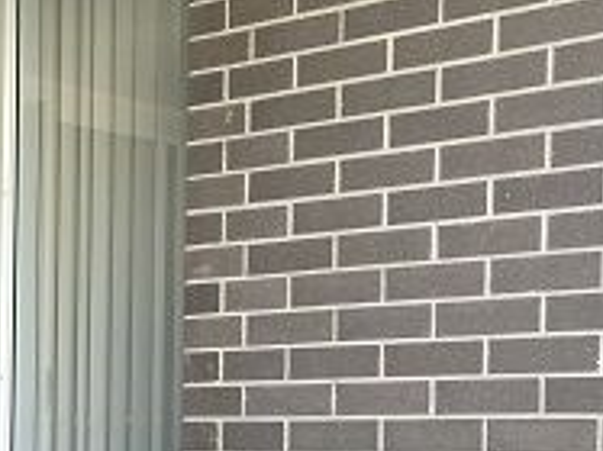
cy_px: 509
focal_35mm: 96
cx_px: -245
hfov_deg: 18.6
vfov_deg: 15.0
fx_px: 1671
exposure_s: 1/100
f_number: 1.8
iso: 25
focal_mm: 3.99
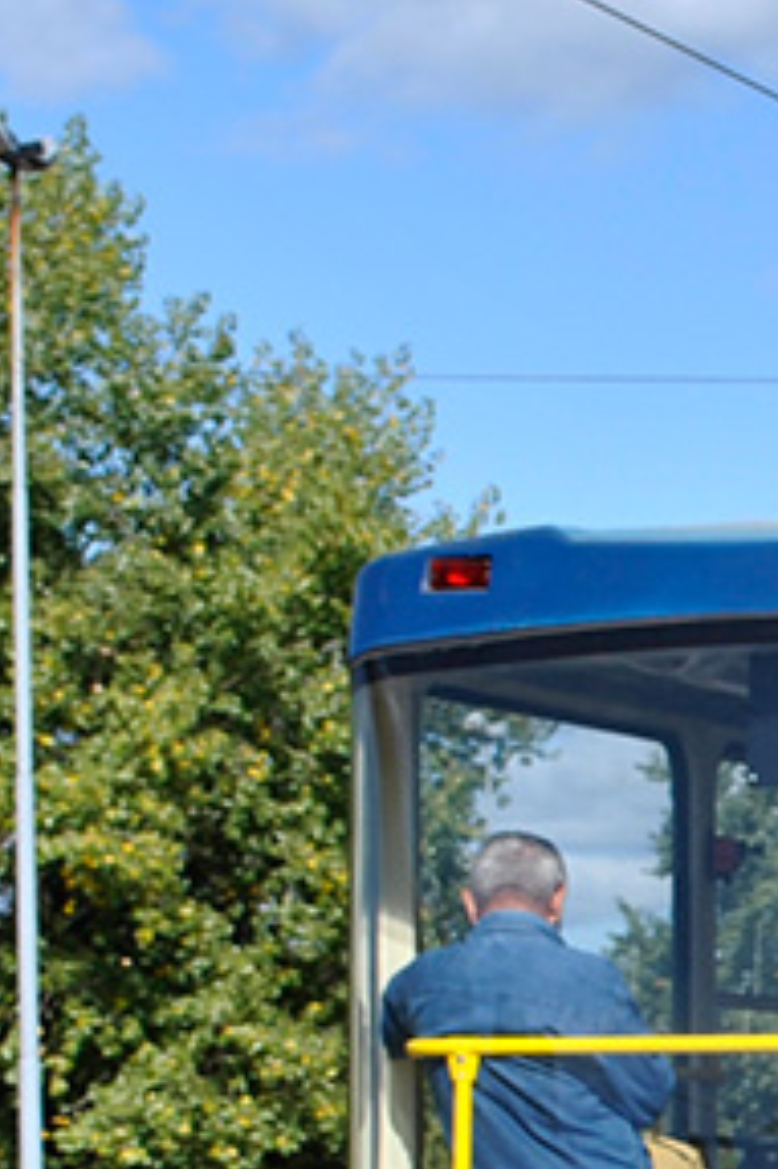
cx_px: 1405
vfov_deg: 10.2
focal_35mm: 201
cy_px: 1008
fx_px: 6523
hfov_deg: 6.7
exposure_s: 1/250
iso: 100
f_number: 8
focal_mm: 32
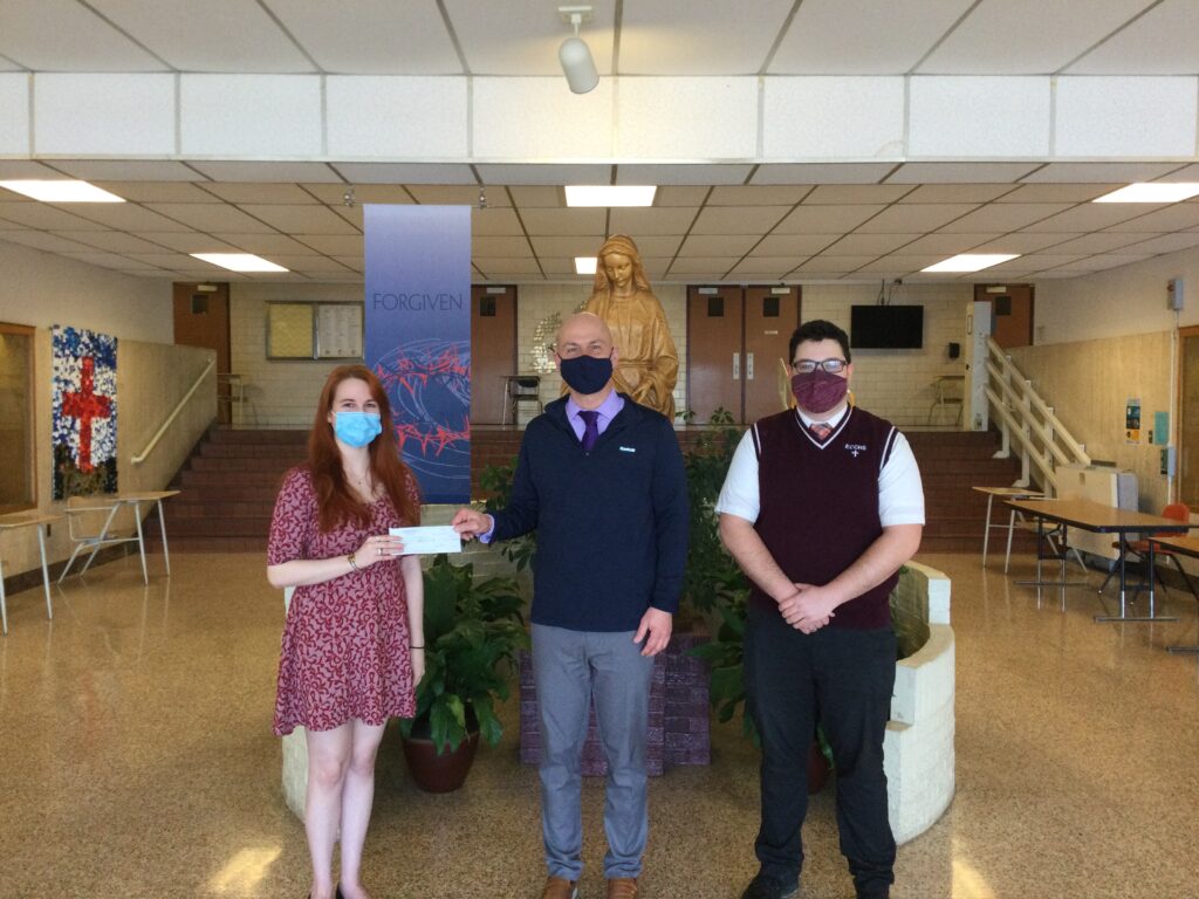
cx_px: 600
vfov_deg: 45.4
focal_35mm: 31
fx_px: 1074
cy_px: 450
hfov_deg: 58.4
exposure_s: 1/30
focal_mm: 3.3
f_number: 2.4
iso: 40
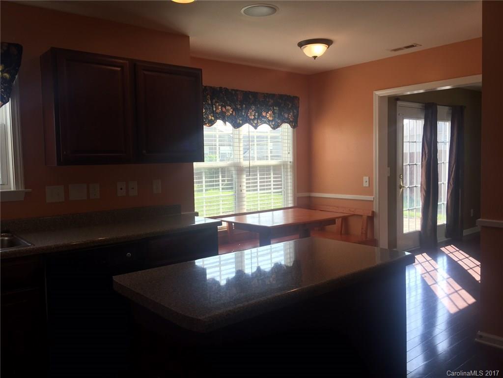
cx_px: 252
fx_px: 421
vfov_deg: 48.2
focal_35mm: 29
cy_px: 189
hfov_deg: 61.7
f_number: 2.2
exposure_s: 1/120
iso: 32
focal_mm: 4.15
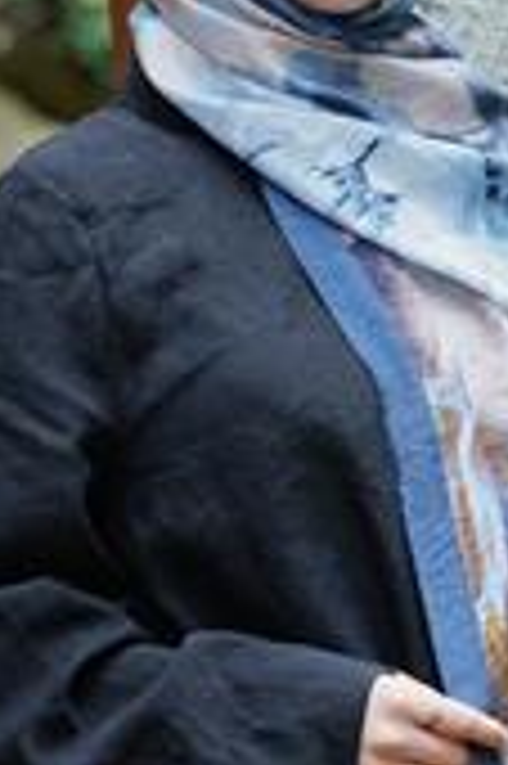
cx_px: 319
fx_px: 5790
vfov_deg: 7.6
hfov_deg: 5.0
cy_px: 446
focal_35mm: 273
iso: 400
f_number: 5
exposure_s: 1/100
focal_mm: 100
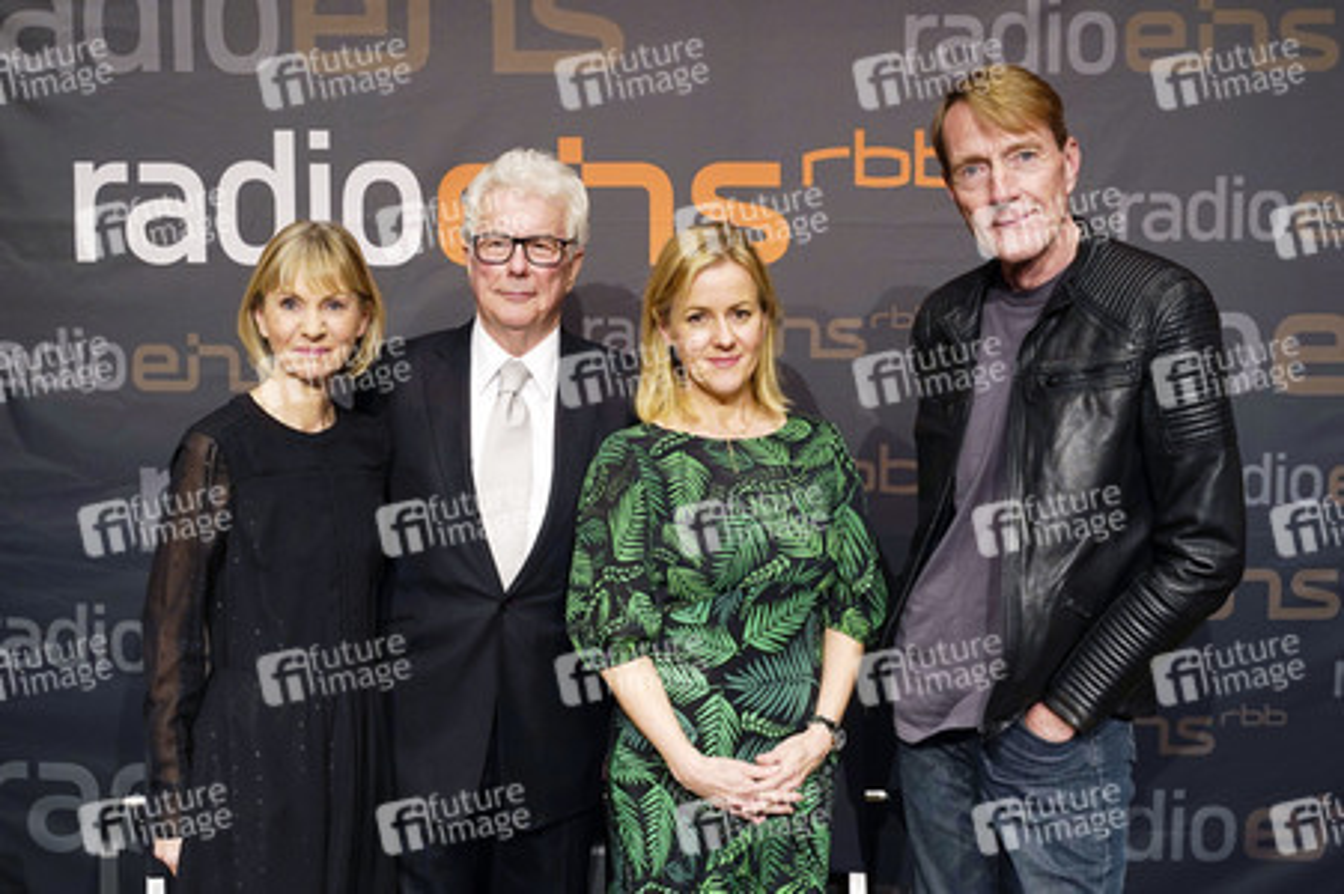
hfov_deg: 40.4
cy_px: 447
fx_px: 1828
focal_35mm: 49
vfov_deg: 27.5
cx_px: 672
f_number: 5.6
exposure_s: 1/50
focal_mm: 49
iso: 1600
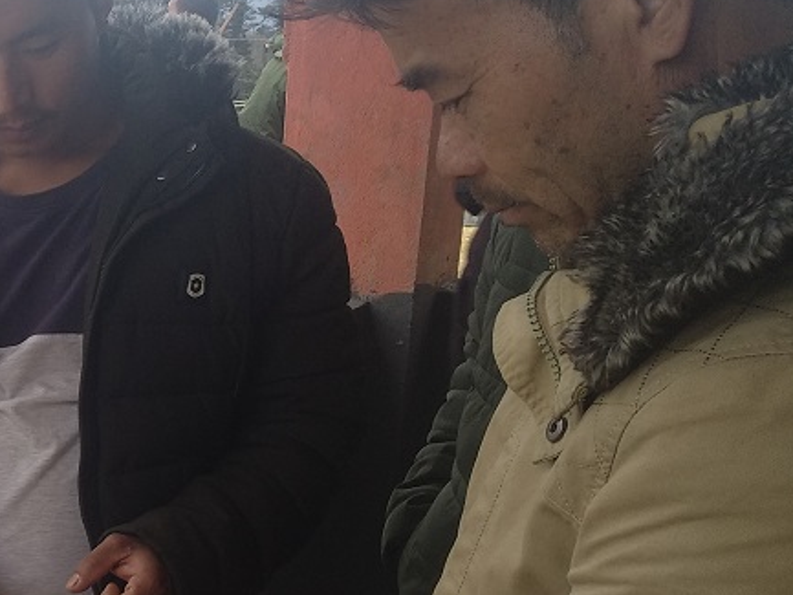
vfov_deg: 27.3
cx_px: -125
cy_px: 500
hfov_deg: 31.6
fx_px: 1192
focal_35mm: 52
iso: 125
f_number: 2.2
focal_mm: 3.81
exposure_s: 1/171
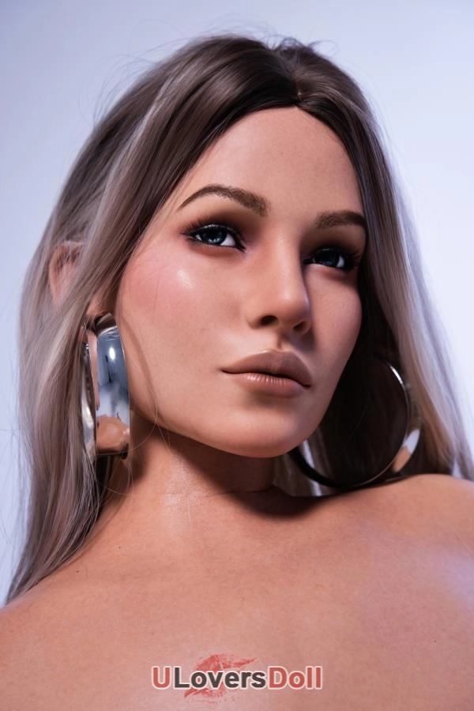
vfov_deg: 28.8
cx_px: 237
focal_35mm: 70
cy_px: 356
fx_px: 1382
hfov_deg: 19.5
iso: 250
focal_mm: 70
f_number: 5.6
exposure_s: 1/50
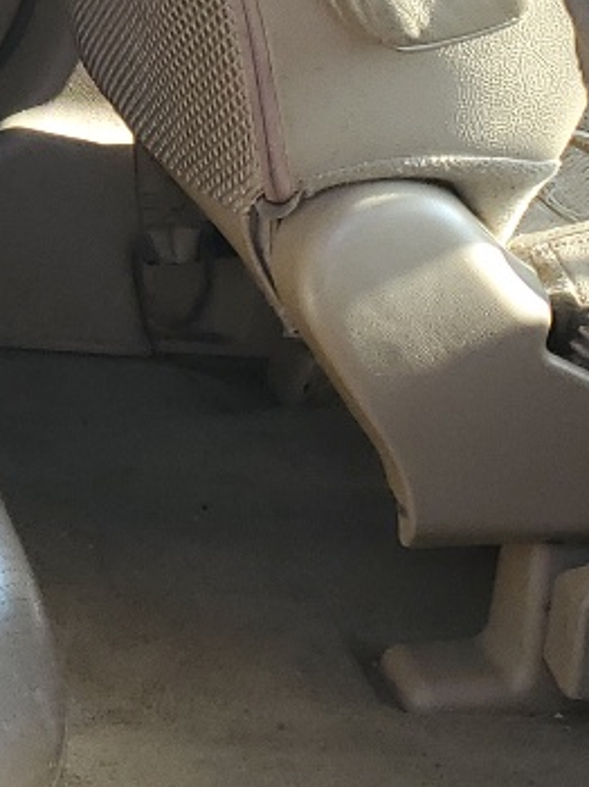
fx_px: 2703
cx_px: -450
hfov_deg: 11.6
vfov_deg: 15.9
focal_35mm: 119
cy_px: -182
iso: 50
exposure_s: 1/256
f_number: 1.5
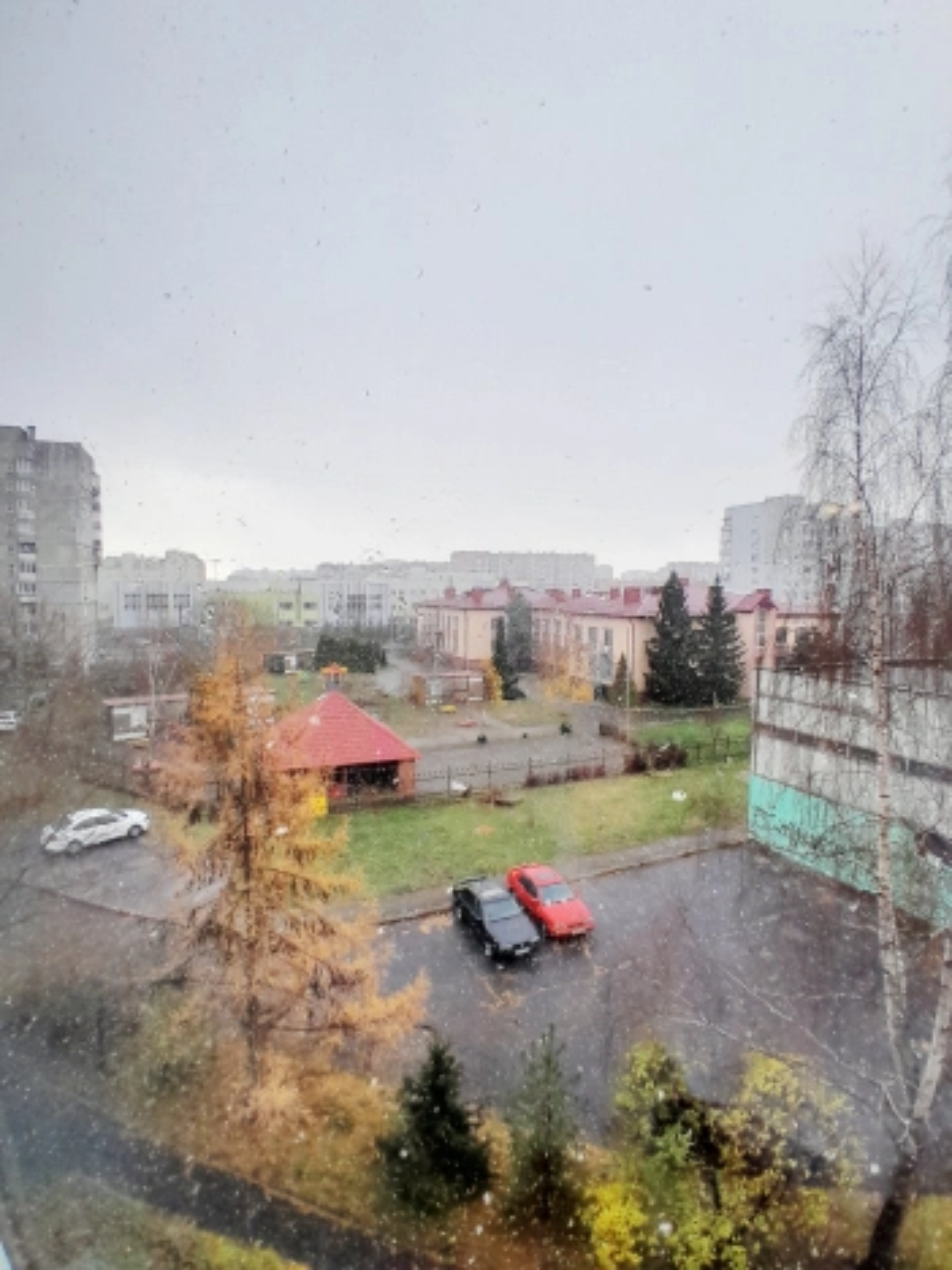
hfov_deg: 74.7
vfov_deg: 91.0
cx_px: 476
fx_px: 623
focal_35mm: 17
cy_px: 635
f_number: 2.2
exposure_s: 1/169
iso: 40
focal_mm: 1.46
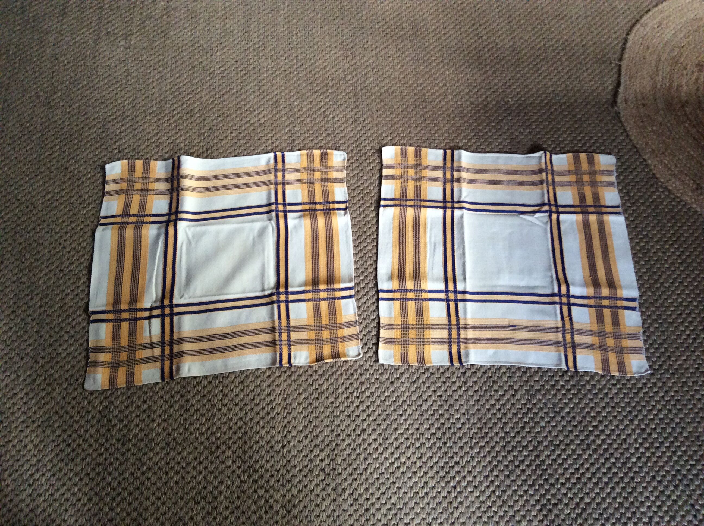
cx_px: 352
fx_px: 650
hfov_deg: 56.9
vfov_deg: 44.1
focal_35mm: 32
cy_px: 263
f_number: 2.4
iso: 160
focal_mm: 3.3
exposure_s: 1/25
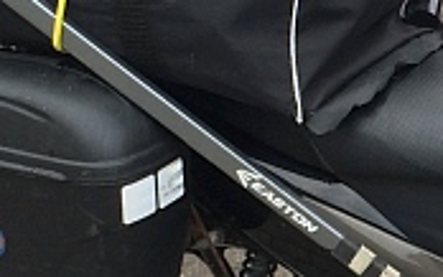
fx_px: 1703
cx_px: 458
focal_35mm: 141
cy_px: 229
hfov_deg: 14.5
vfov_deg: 9.3
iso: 40
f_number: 2.2
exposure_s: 1/40
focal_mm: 4.15
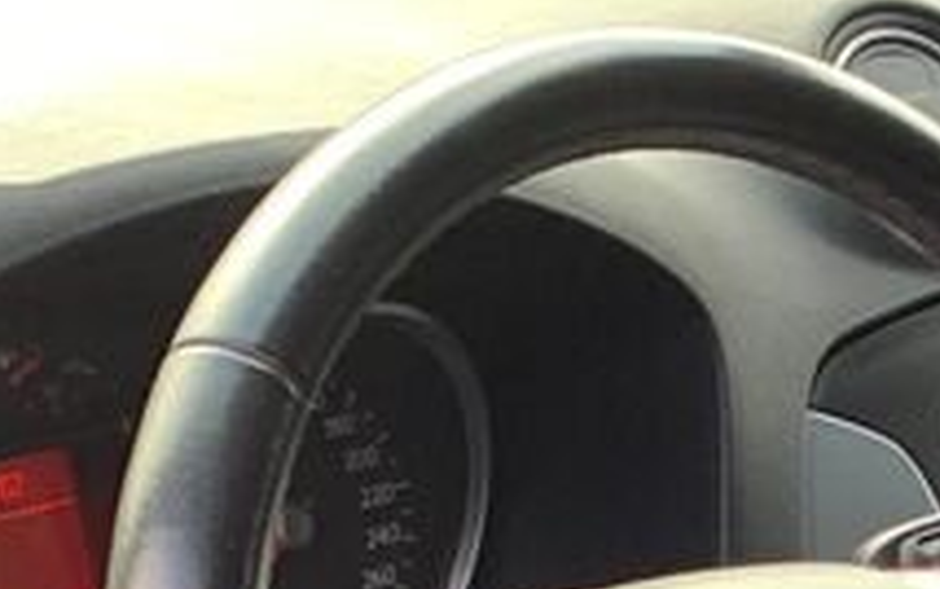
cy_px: 1499
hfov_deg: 15.1
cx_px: 1239
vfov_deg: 8.8
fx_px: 3383
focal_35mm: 132
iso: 64
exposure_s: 1/121
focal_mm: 4.25
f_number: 1.8
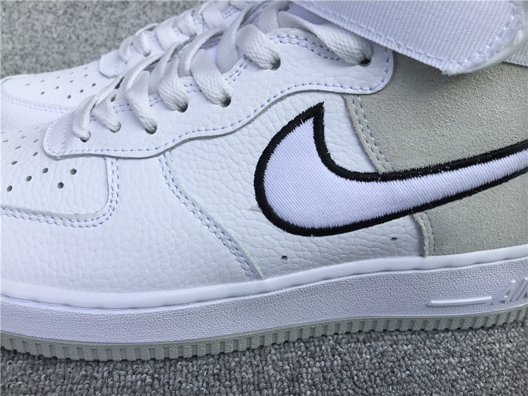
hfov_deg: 58.4
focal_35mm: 31
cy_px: 198
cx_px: 264
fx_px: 473
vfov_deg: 45.4
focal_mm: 3.3
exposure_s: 1/307
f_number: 2.4
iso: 25
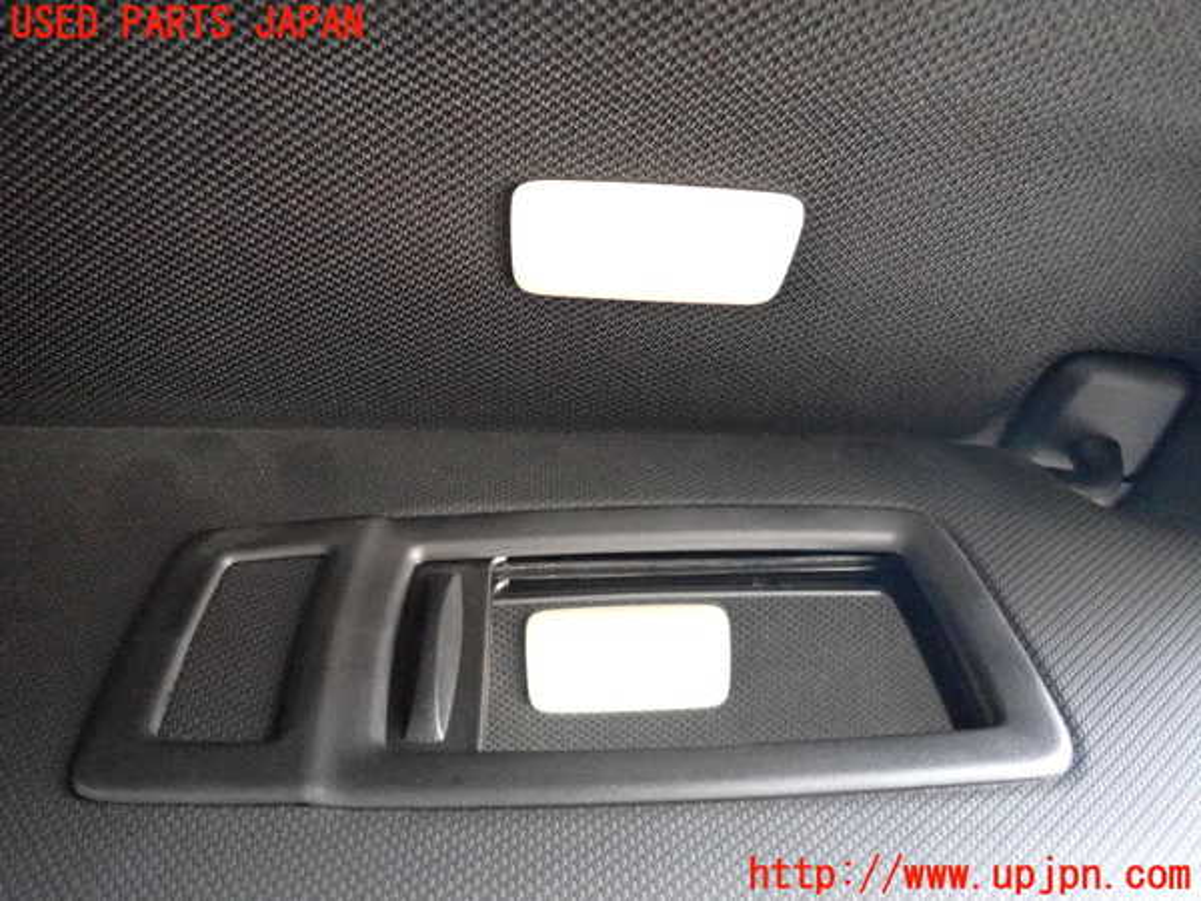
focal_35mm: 25
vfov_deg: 54.9
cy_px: 450
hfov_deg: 69.4
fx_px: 867
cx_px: 600
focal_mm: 4.5
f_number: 2
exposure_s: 1/125
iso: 3200
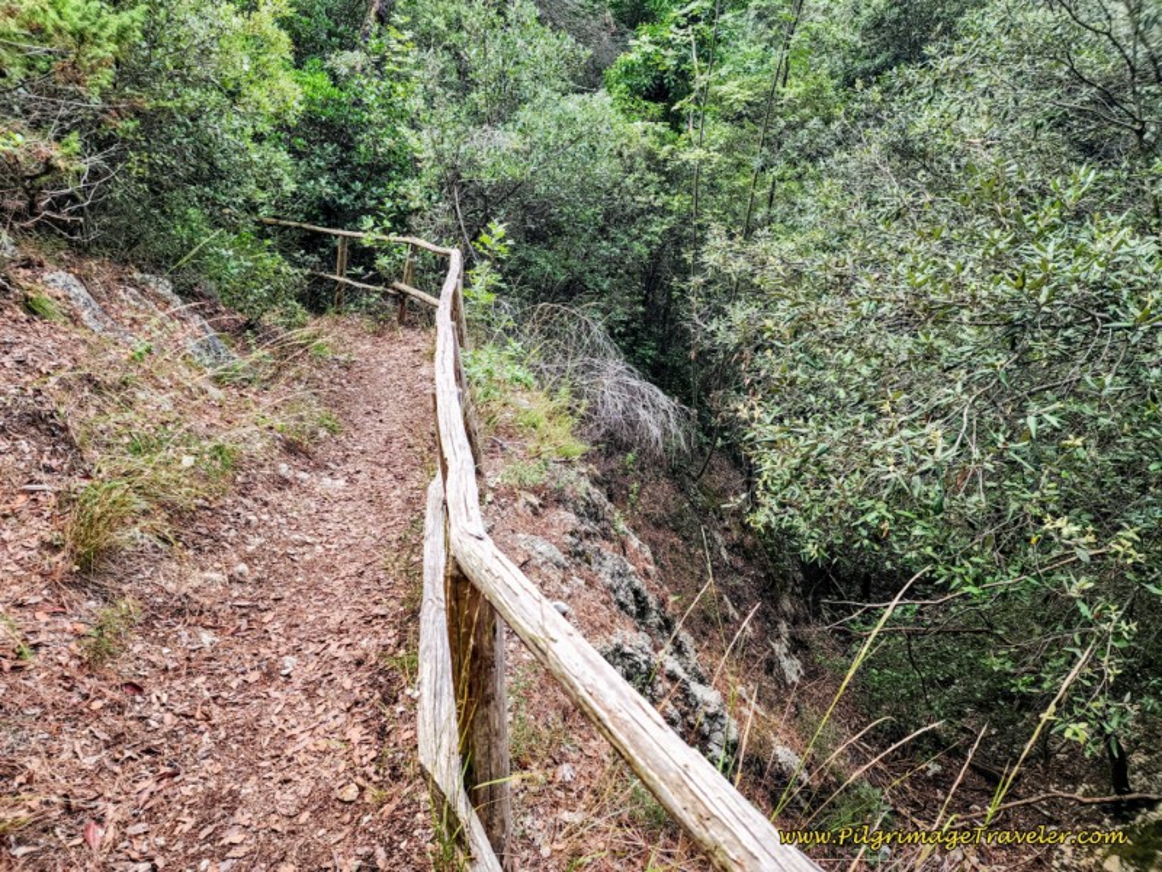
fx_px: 772
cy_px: 436
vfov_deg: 58.9
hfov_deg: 73.9
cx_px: 581
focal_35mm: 23
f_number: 1.8
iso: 100
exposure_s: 1/180
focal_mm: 6.4
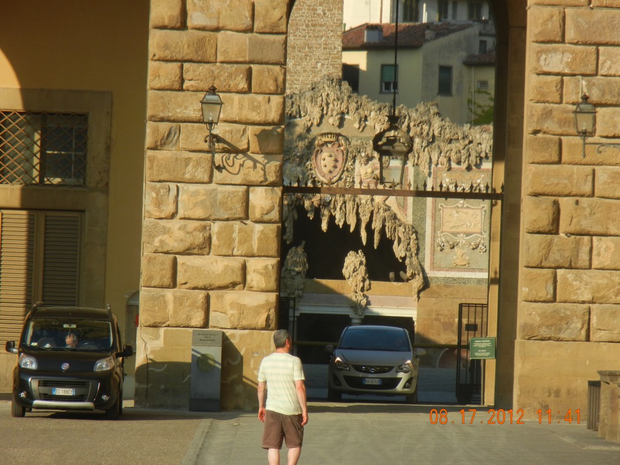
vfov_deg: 5.0
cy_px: 232
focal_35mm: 300
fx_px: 5373
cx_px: 310
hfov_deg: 6.6
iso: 160
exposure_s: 1/478
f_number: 5.6
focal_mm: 54
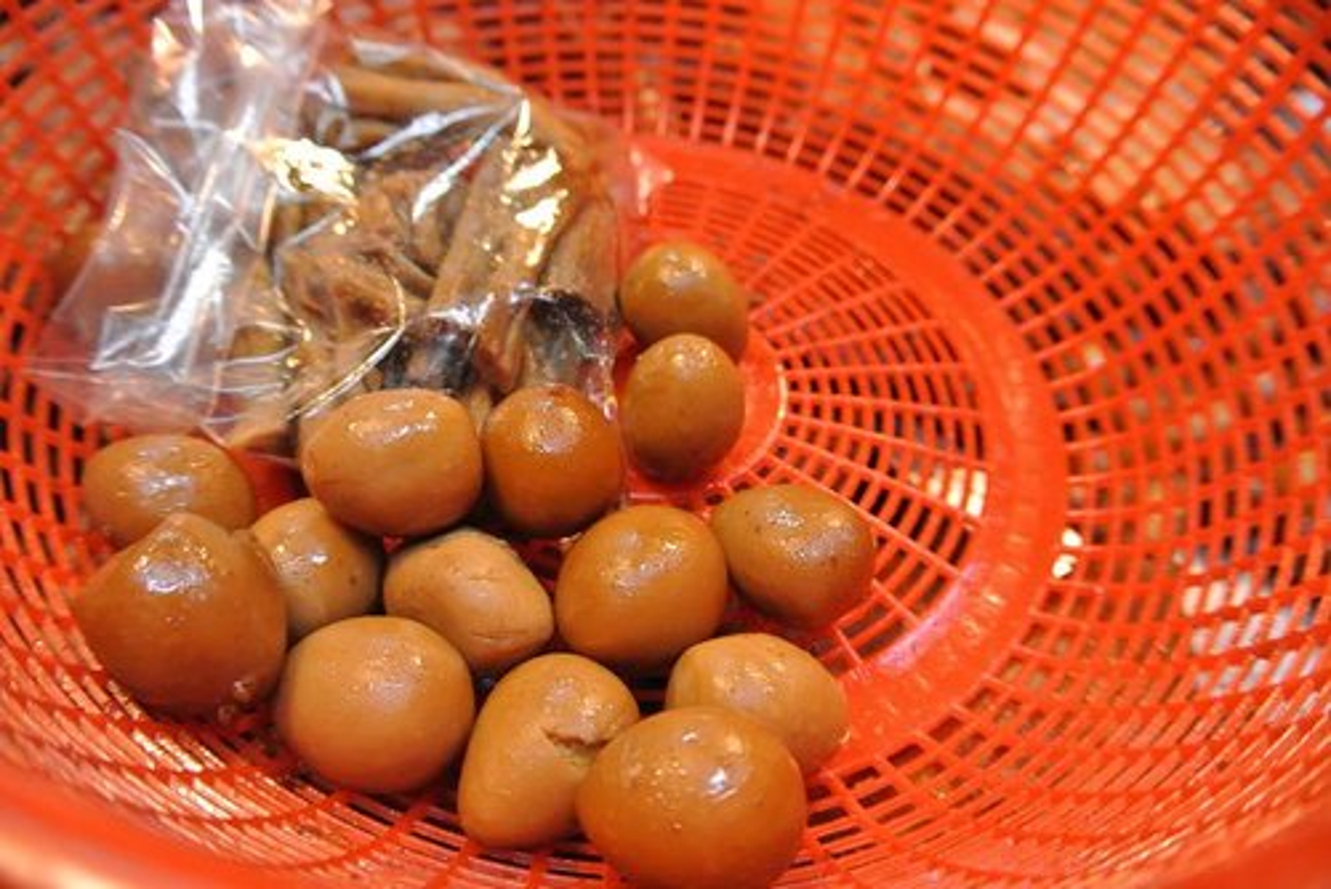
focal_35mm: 27
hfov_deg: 67.4
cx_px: 666
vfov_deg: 48.0
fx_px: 999
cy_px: 444
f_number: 3.5
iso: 900
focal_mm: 10
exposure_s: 1/125
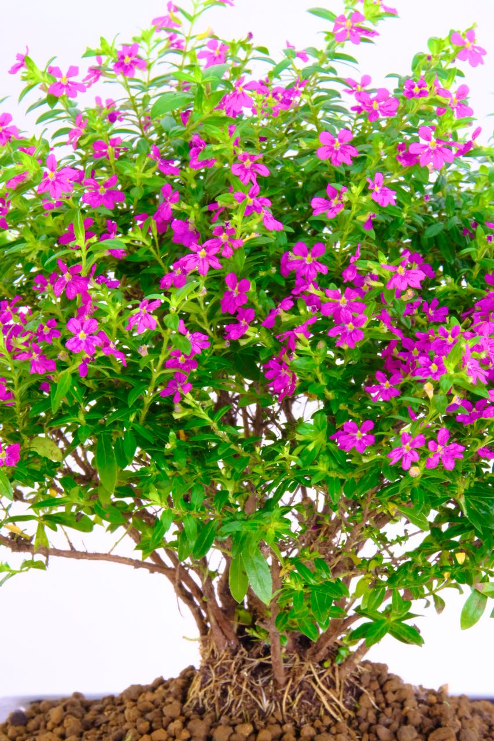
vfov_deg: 6.9
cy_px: 370
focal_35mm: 300
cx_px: 247
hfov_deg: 4.6
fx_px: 6171
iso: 5000
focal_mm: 200
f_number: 20
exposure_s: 1/60
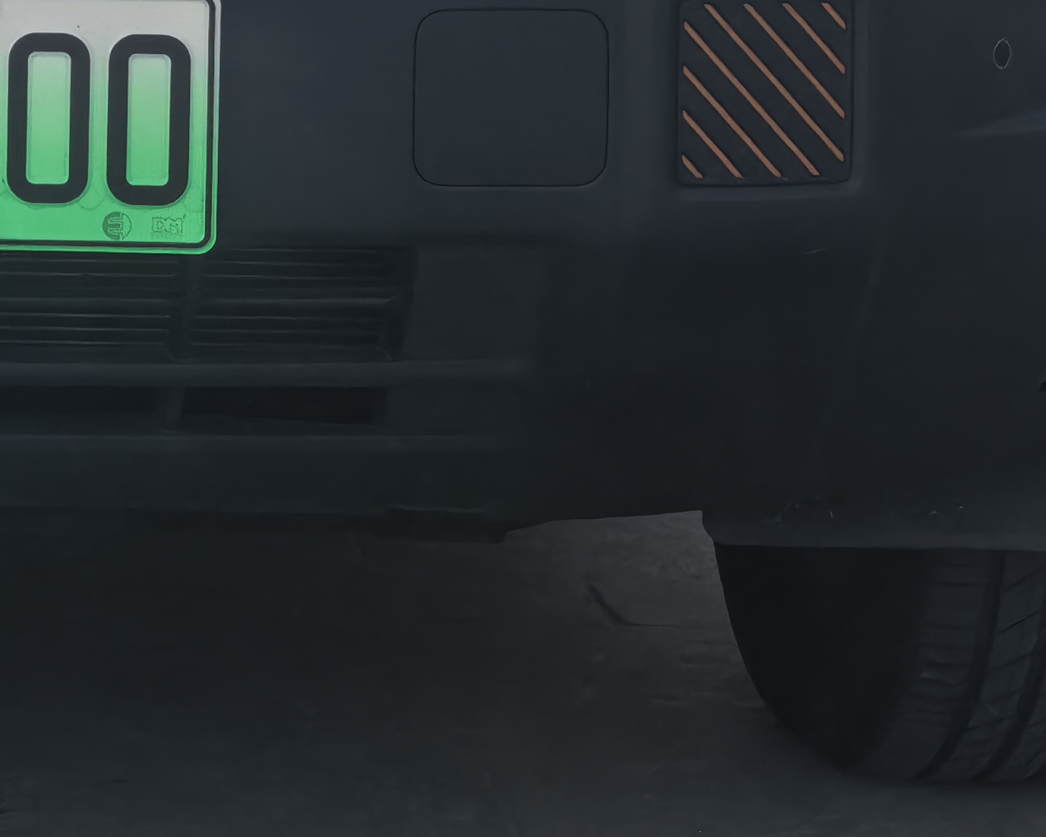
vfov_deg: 9.5
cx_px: -265
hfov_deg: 11.8
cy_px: -352
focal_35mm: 159
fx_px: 4923
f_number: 2
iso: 50
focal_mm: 5.75
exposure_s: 1/1145
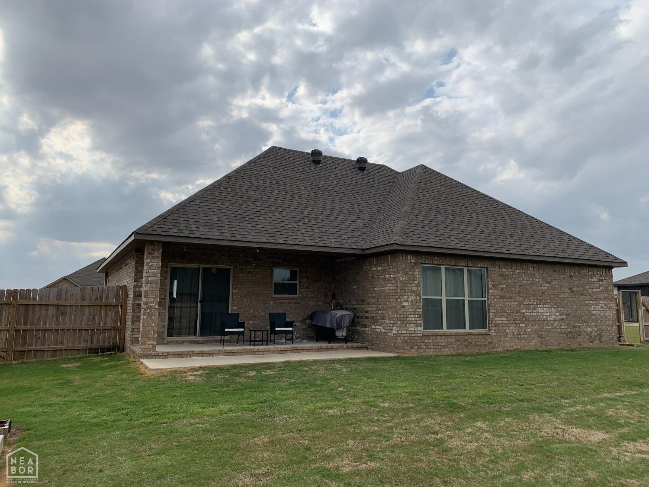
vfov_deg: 53.1
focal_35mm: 26
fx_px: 487
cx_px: 324
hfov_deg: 67.3
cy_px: 244
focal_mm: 4.25
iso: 25
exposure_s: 1/3185
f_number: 1.8
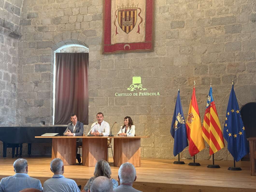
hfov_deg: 39.7
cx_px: 128
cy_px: 96
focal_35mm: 48
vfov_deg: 30.3
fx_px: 355
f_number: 1.78
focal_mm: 6.76
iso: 250
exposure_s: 1/40
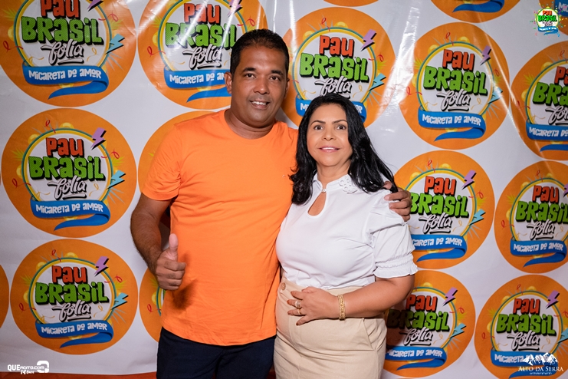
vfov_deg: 36.9
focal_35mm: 36
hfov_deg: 53.1
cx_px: 284
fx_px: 568
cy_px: 190
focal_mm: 24
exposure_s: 1/320
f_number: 2.8
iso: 2500
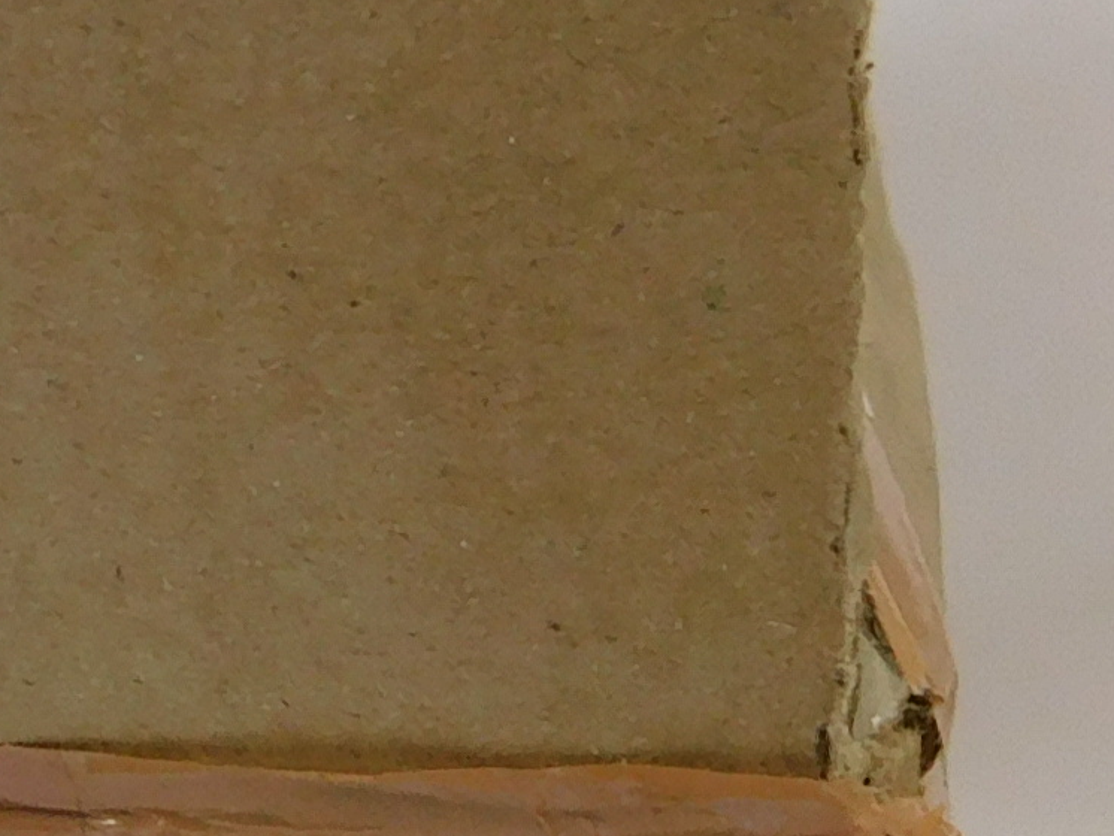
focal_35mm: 142
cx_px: 1030
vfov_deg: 10.2
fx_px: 4571
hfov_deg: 13.8
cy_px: 1072
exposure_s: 1/40
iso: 125
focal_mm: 4
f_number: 3
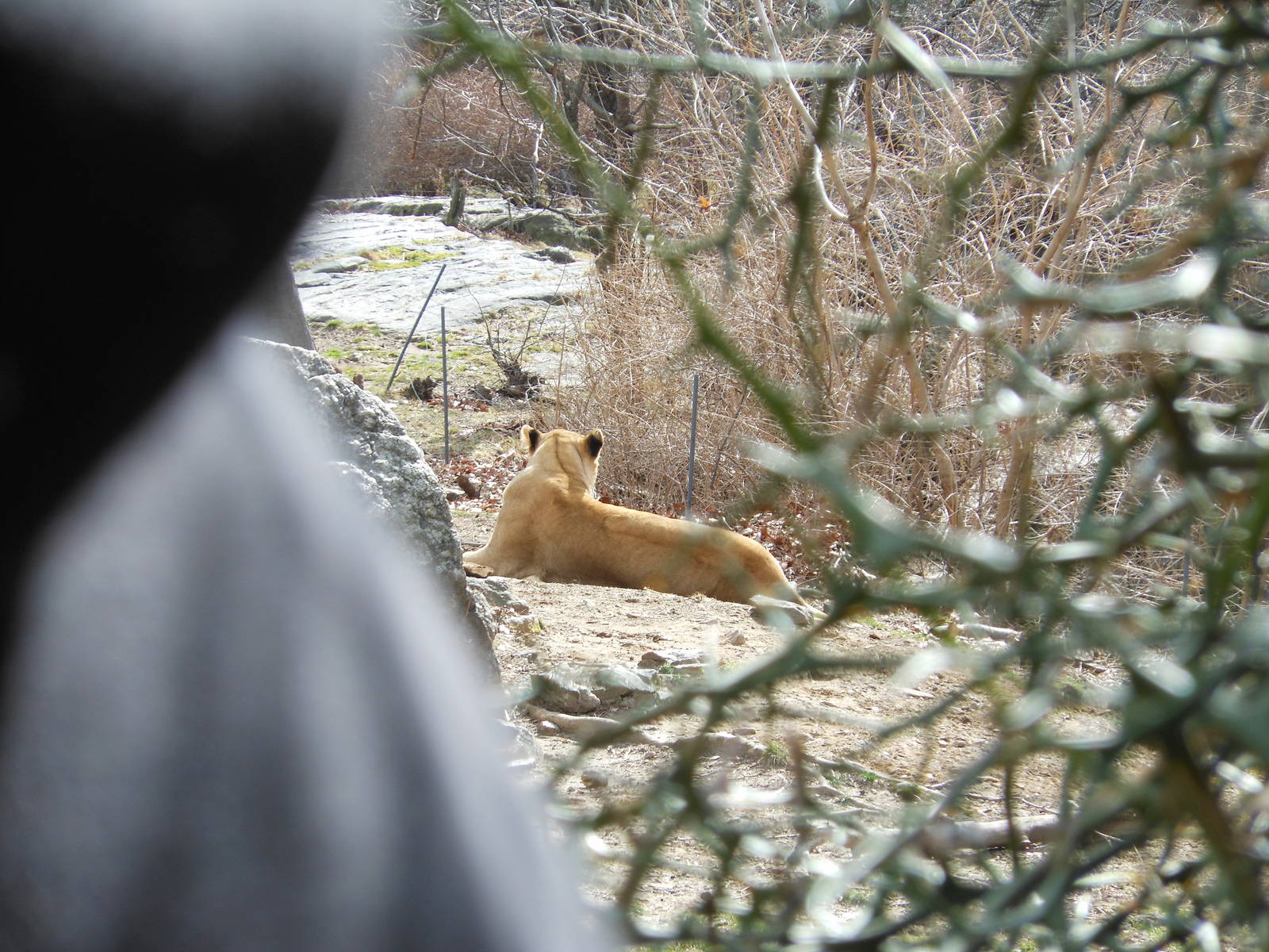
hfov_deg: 11.9
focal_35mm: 166
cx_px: 634
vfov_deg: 8.9
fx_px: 6085
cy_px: 476
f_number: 5.5
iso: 80
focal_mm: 29.8
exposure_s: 1/80
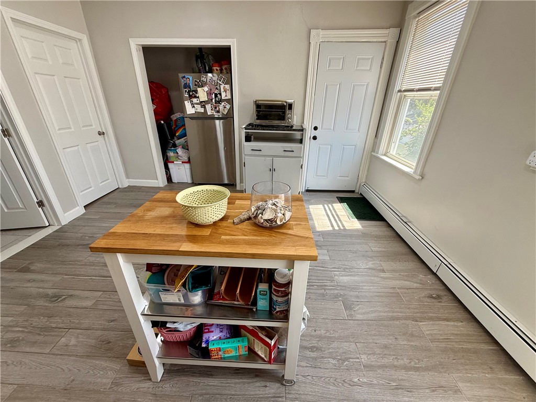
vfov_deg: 85.7
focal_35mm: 14
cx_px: 268
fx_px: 217
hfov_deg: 102.1
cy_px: 201
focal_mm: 2.22
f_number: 2.2
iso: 64
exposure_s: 1/120
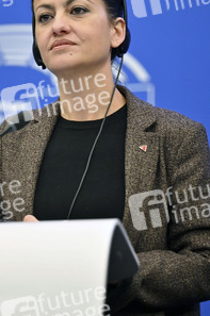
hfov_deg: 5.8
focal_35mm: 236
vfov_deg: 8.7
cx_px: 86
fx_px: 2072
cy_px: 152
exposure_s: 1/160
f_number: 2.8
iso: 640
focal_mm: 175
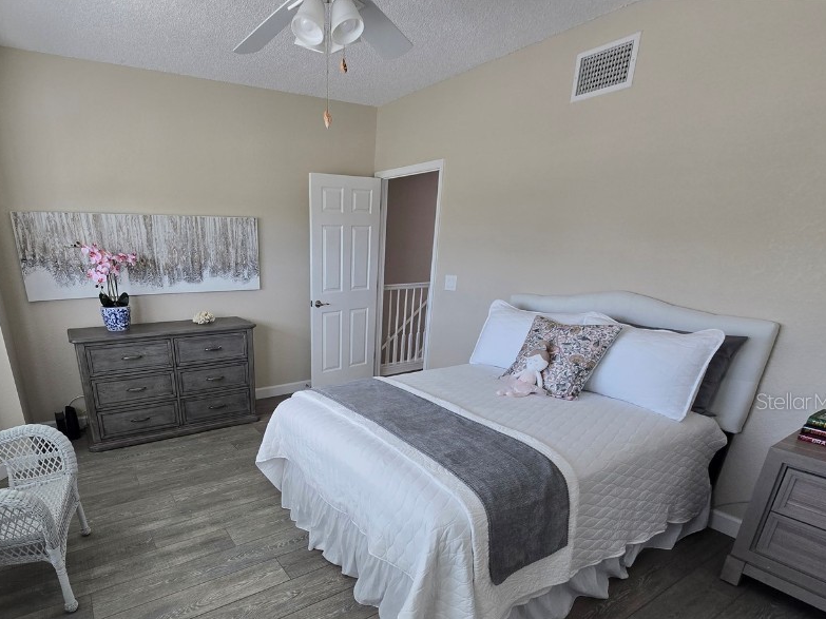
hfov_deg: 89.4
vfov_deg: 73.0
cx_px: 315
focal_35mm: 17
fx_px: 406
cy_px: 401
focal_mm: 2.2
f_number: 2.2
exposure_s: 1/60
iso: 50
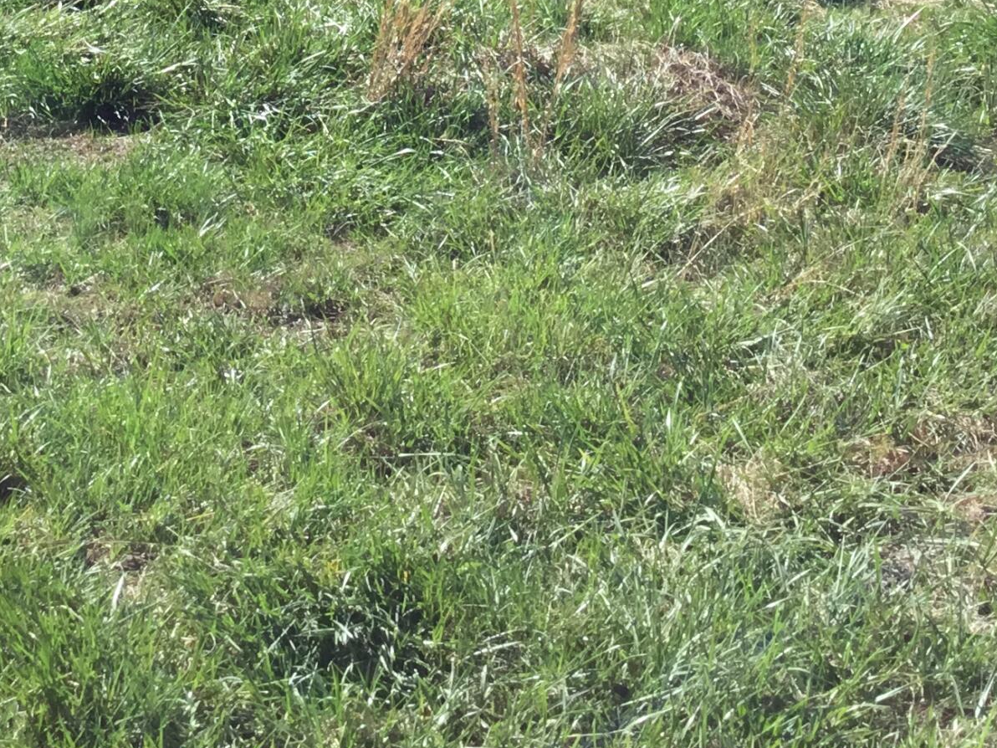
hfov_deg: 24.8
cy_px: -174
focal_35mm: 78
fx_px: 2247
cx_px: 290
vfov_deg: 17.9
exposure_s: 1/741
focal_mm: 3.3
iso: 25
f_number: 2.4
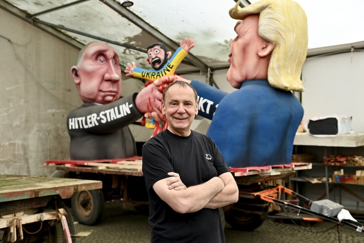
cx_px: 182
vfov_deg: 33.4
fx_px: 404
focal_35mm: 40
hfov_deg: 48.5
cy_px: 122
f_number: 3.5
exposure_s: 1/100
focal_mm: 40
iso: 400
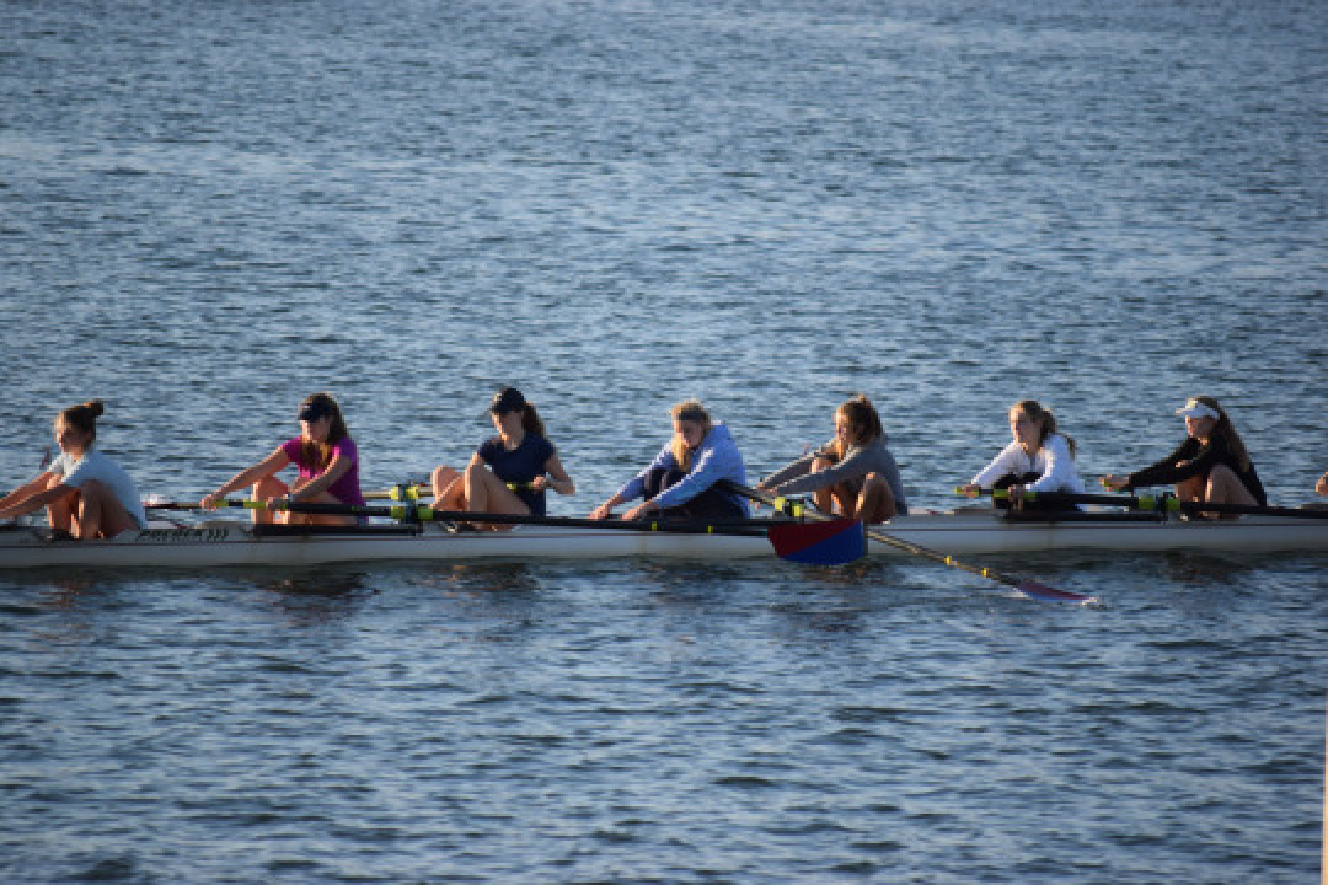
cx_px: 664
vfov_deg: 4.6
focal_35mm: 300
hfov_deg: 6.9
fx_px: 11066
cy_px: 442
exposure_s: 1/500
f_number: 5.6
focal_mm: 200
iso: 220
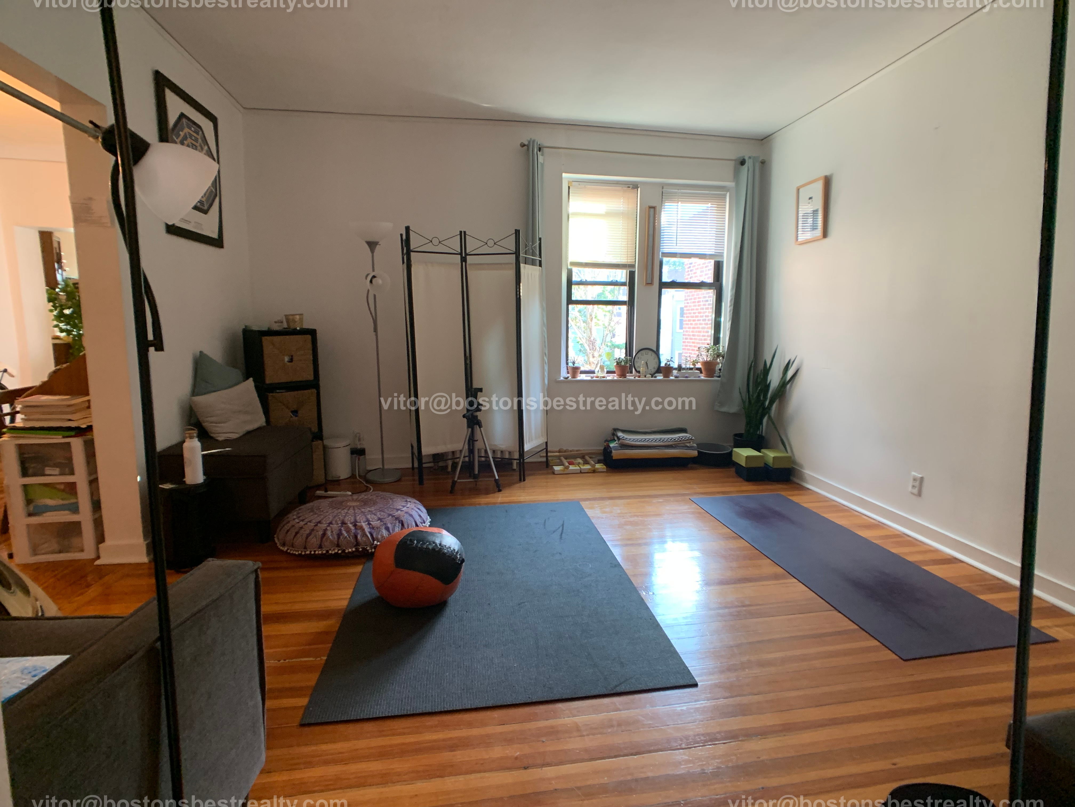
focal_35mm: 26
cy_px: 404
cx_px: 538
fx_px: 807
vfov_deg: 53.1
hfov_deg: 67.3
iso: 200
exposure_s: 1/60
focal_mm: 4.25
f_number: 1.8
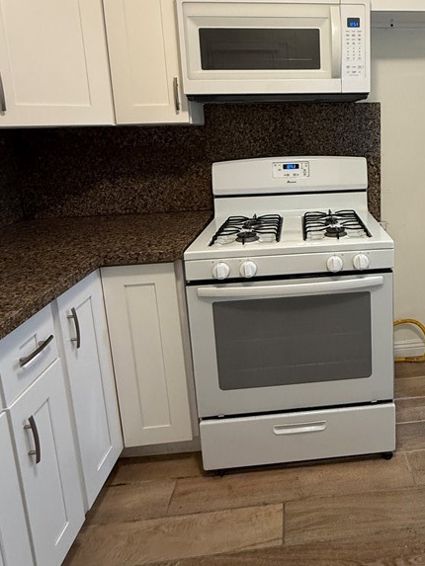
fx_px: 409
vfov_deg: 67.4
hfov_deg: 51.6
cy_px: 188
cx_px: 337
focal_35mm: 25
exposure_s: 1/60
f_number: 2.2
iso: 250
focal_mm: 2.22
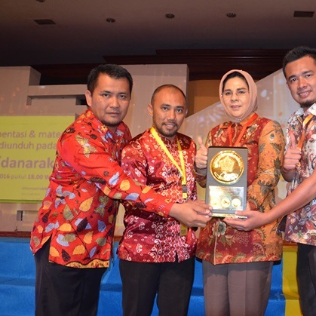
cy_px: 158
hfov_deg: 46.3
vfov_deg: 47.2
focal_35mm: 35
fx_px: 361
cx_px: 217
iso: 2200
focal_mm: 18
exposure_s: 1/60
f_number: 3.5
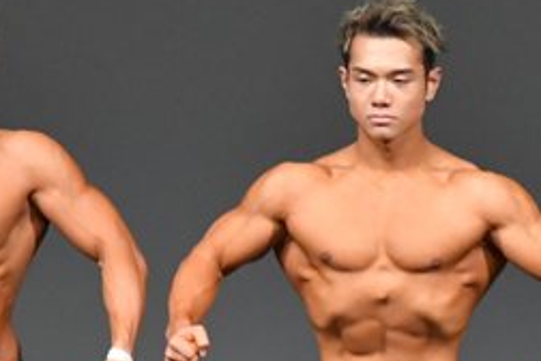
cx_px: 411
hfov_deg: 2.1
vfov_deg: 1.4
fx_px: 14531
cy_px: 458
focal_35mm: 967
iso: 5000
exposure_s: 1/400
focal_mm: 210
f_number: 5.6
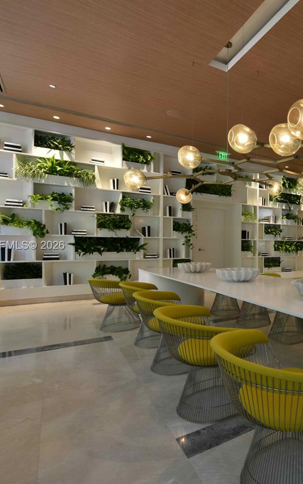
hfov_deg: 47.2
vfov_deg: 79.6
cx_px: 293
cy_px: 246
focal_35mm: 22
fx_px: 291
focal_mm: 14
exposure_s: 1/5
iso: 200
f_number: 10
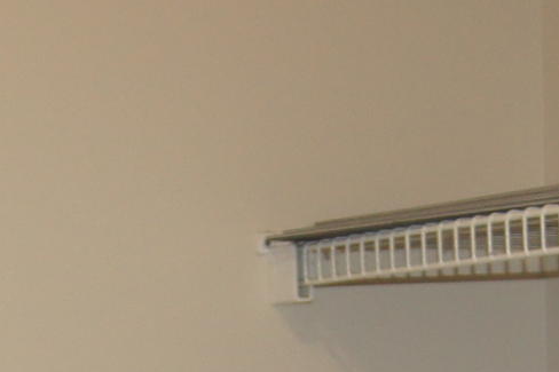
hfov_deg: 12.4
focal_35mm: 166
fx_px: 2577
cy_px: 777
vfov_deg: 7.9
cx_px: 196
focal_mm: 18
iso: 320
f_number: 3.5
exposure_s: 1/60
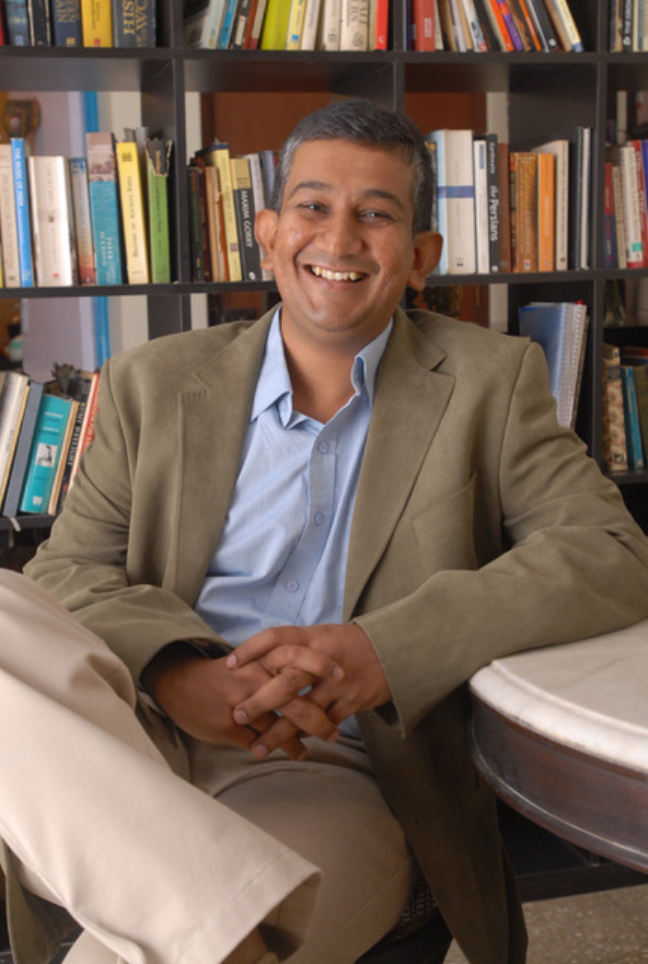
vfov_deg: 37.8
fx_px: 1410
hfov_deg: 25.9
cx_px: 324
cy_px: 482
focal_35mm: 52
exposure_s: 1/60
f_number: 5.6
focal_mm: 35
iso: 500
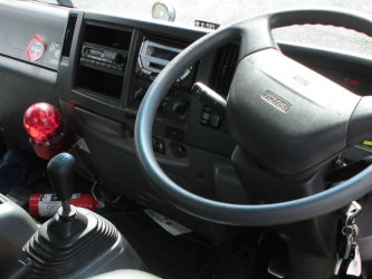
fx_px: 538
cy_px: 212
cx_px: 188
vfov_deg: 28.7
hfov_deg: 38.2
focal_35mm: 50
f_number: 3.5
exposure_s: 1/125
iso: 100
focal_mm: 4.6
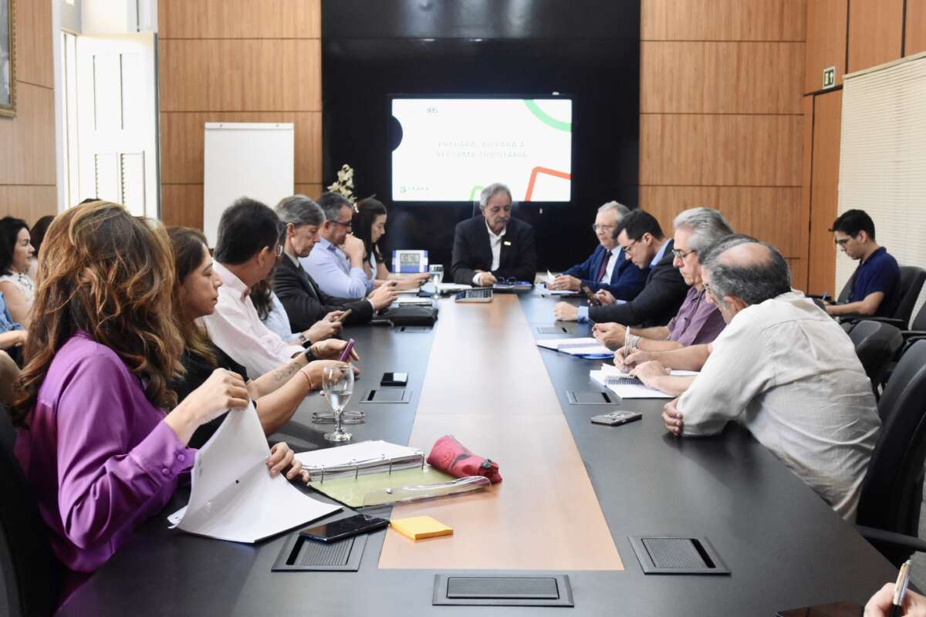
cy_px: 308
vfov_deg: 29.9
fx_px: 1157
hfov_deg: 43.6
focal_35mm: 45
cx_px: 463
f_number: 6.3
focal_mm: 30
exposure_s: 1/100
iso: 5000
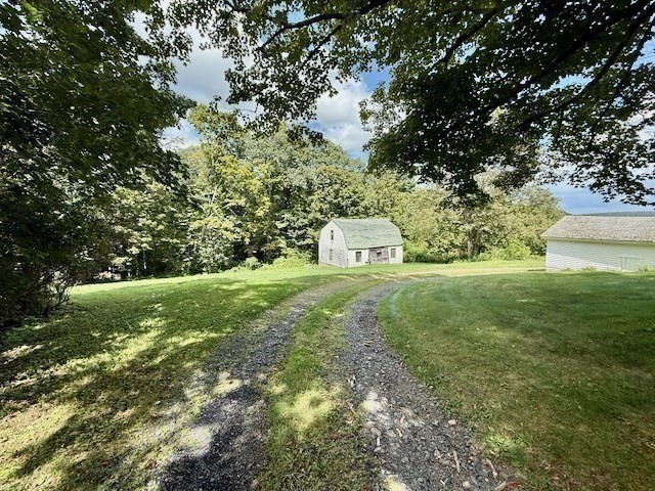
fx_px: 265
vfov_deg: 85.7
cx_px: 328
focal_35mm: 14
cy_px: 246
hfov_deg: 102.1
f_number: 2.2
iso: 64
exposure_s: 1/853
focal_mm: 2.22
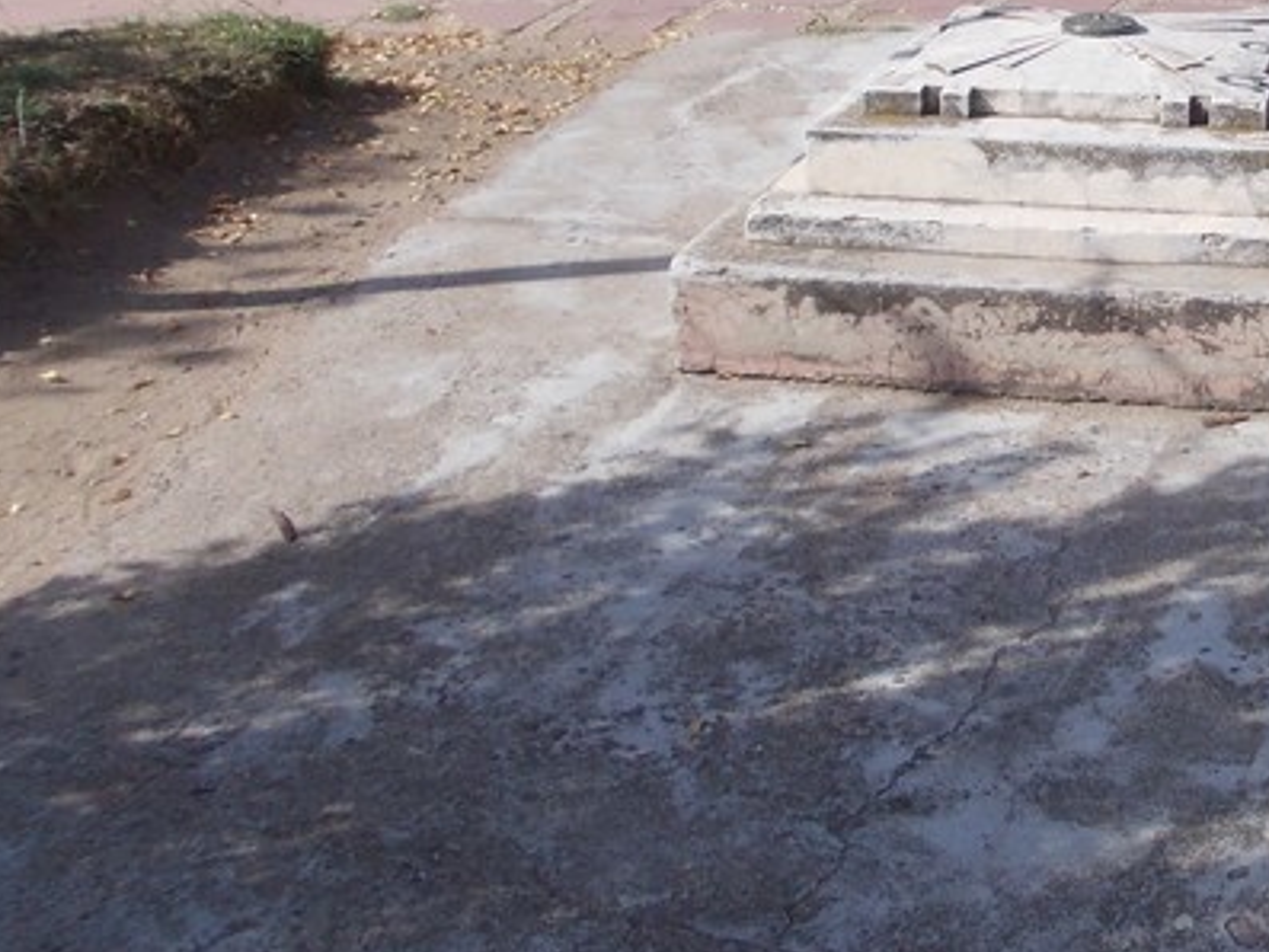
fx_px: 1980
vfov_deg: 26.6
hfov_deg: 33.6
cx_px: 1148
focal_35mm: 54
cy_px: 214
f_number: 5.4
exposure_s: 1/250
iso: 80
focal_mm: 4
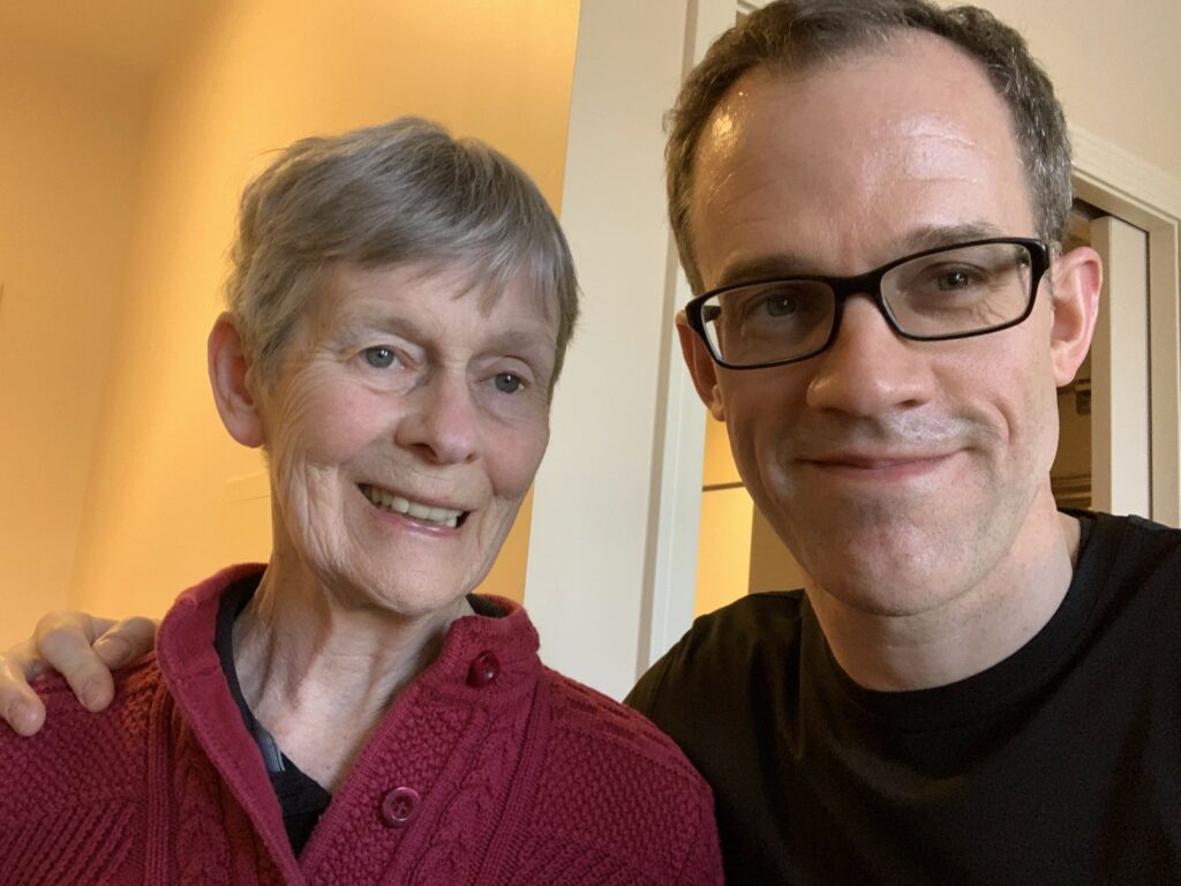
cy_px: 443
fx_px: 1092
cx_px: 590
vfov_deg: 44.2
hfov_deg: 56.8
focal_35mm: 32
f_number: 2.2
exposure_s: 1/40
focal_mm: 2.87
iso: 250
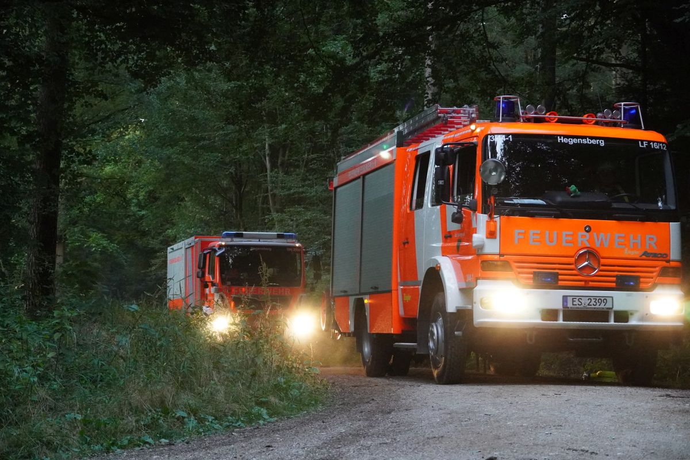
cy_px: 230
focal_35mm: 76
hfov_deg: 26.5
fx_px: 1466
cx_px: 345
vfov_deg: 17.8
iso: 8000
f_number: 5
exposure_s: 1/160
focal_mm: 51
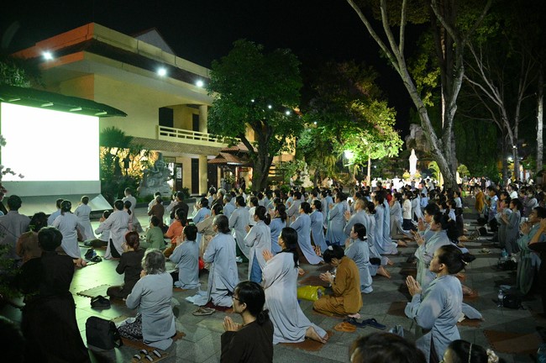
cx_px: 273
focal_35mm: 24
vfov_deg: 53.0
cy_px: 182
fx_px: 364
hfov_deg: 73.8
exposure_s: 1/250
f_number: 4
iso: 20000
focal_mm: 24
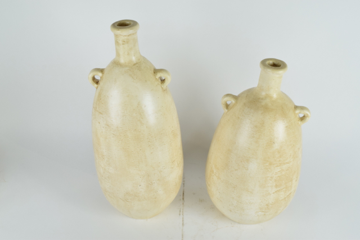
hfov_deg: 51.3
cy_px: 120
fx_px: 375
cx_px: 180
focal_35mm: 38
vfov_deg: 35.5
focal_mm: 25
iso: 800
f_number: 11
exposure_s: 1/125
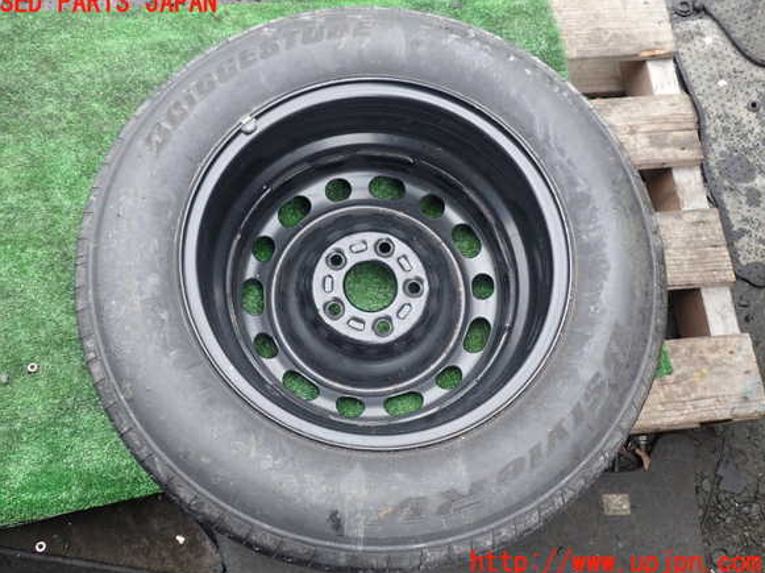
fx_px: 685
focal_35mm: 31
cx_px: 373
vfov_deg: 45.4
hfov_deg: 58.4
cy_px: 283
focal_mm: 5.4
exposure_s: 1/60
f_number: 2.3
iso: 200
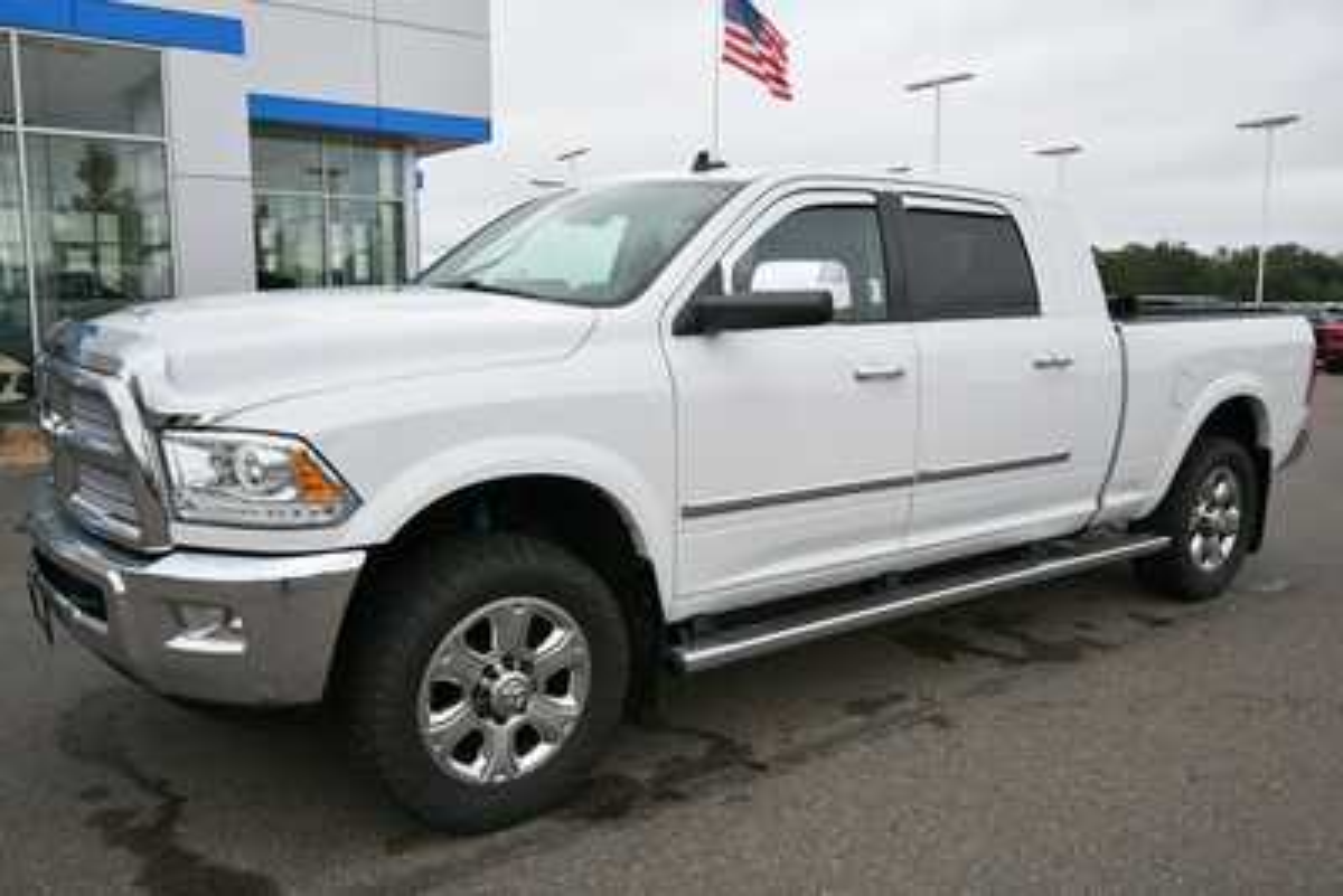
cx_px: 672
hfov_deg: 61.9
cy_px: 448
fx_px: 1120
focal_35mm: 30
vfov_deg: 43.6
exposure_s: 1/250
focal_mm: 20
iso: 360
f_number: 5.6
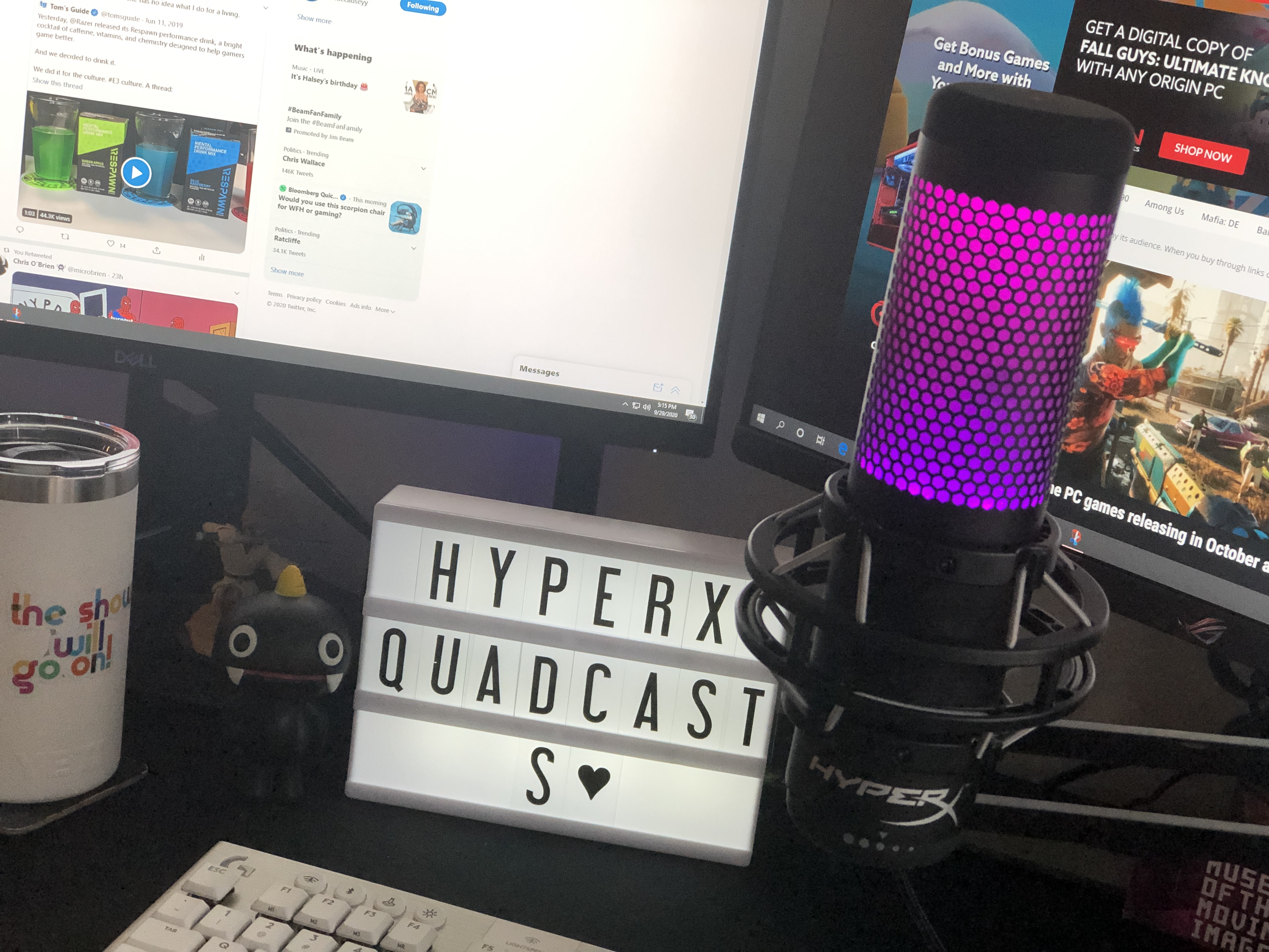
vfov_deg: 25.7
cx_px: 634
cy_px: 476
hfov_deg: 33.8
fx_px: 2090
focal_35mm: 57
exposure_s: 1/30
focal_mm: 6.6
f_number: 2.8
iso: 64
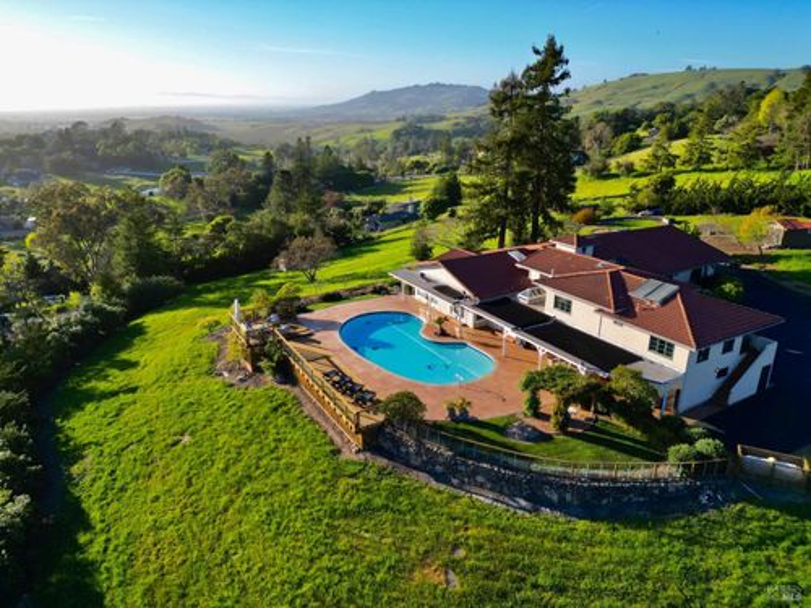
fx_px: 562
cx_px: 406
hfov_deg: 71.6
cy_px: 304
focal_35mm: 24
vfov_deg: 56.8
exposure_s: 1/1500
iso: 100
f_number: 1.7
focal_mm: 6.72
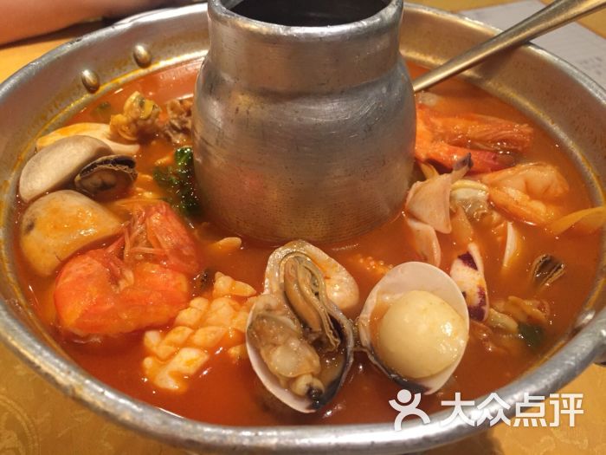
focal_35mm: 29
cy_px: 228
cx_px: 303
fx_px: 508
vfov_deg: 48.2
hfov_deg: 61.7
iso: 200
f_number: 2.2
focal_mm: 4.15
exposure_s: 1/30
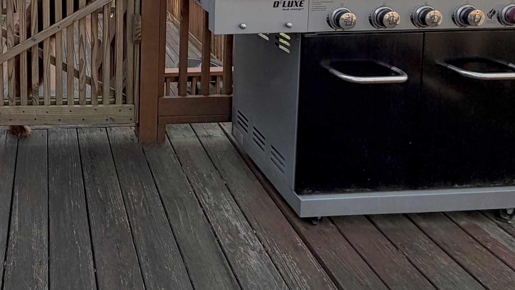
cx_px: 61
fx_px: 410
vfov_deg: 31.8
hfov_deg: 56.4
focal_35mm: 30
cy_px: -66
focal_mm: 2.22
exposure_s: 1/468
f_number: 2.2
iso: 64
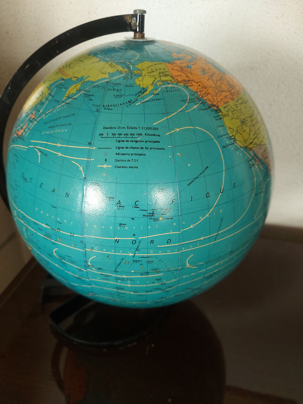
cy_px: 202
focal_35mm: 24
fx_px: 280
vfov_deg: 71.6
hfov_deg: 56.8
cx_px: 152
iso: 100
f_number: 1.8
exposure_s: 1/50
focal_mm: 5.23
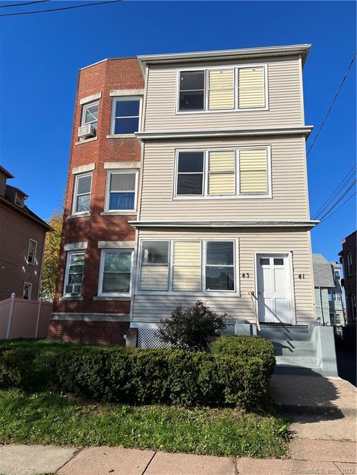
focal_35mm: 26
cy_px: 238
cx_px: 178
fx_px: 358
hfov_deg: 53.1
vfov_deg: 67.3
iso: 50
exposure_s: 1/5882
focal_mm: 5.7
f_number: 1.5
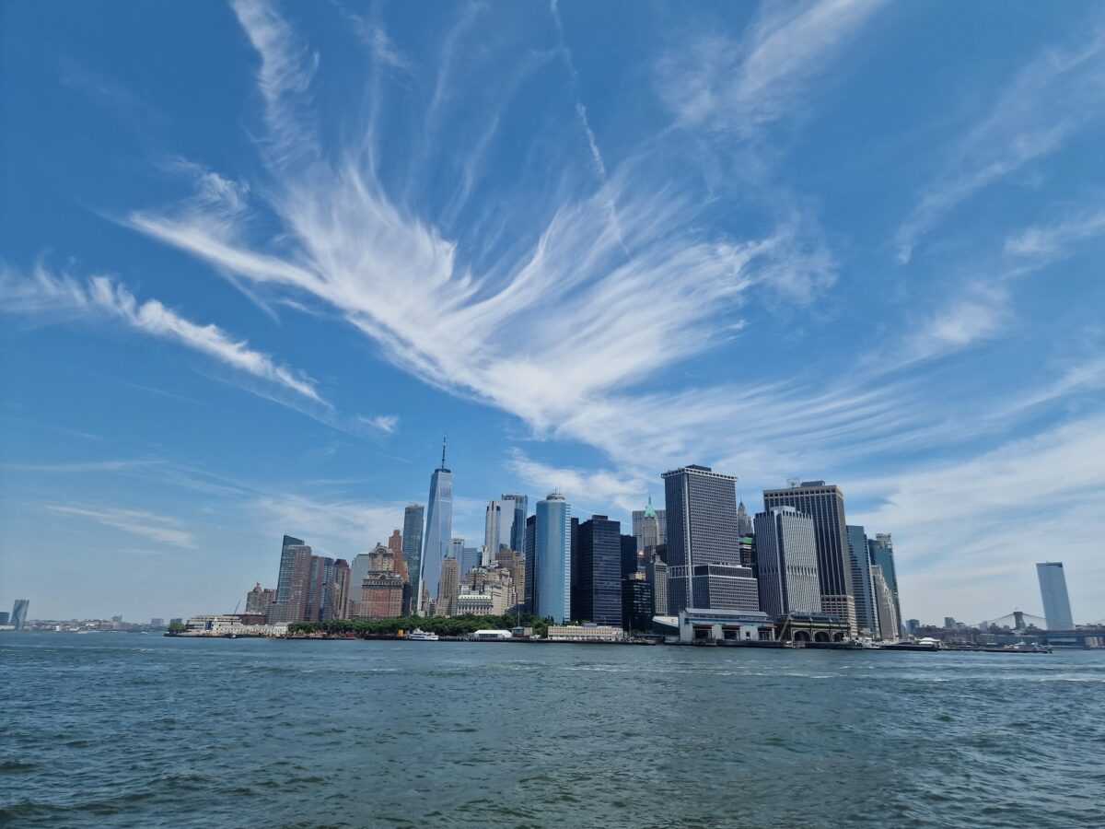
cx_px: 552
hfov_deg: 73.9
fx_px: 734
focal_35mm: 23
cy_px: 414
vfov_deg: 58.9
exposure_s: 1/1800
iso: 50
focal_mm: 6.4
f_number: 1.8
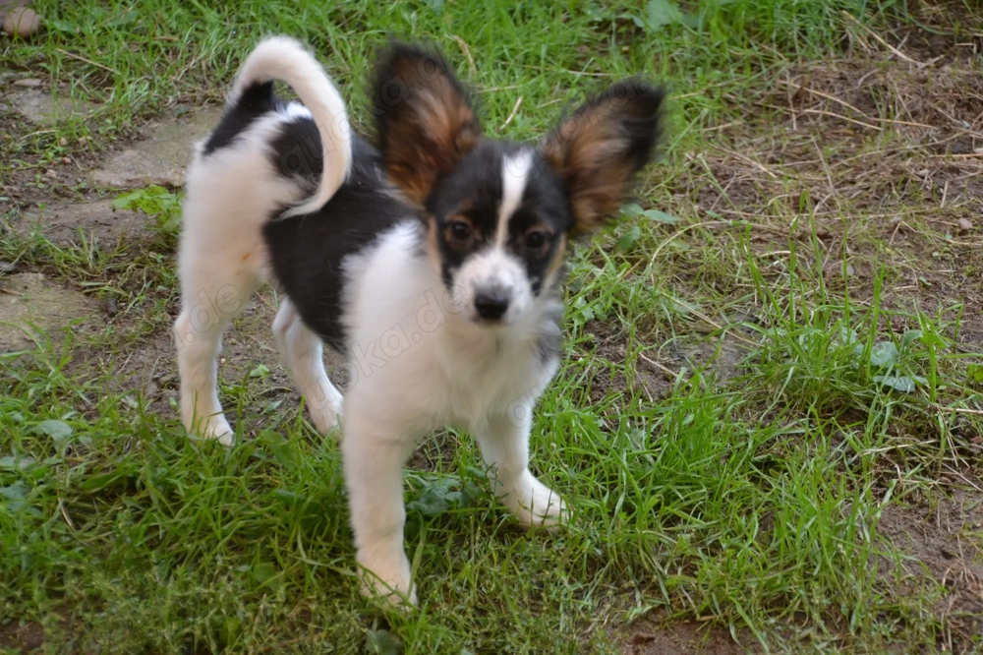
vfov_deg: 11.7
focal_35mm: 117
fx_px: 3194
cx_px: 492
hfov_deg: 17.5
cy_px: 328
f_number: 5.6
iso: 180
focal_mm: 78
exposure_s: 1/125
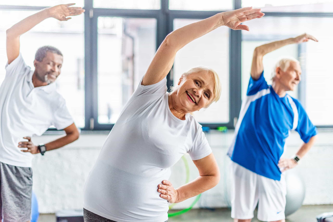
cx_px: 166
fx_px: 463
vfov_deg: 27.0
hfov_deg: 39.6
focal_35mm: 50
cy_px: 111
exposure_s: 1/160
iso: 800
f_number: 2
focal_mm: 50
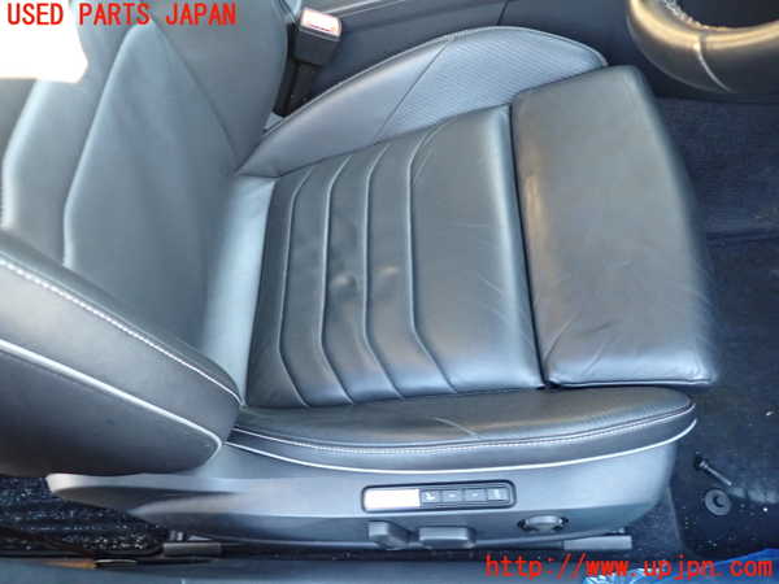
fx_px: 563
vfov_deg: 54.9
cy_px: 292
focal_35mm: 25
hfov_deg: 69.4
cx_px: 390
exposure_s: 1/30
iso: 400
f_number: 2
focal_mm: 4.5
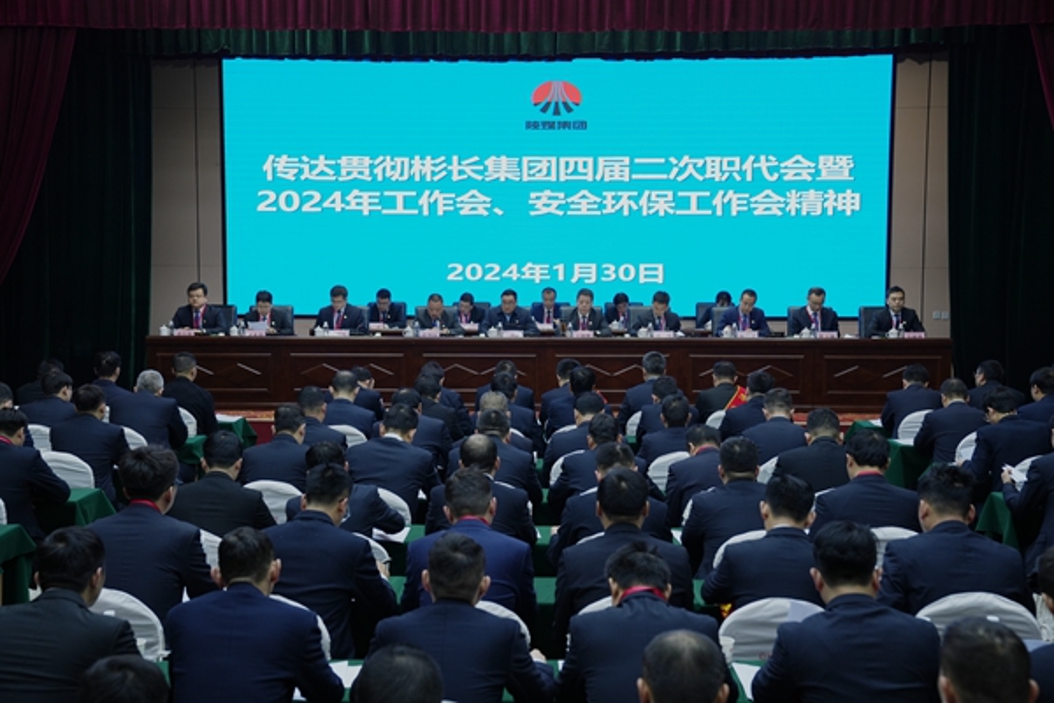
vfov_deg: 29.2
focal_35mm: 46
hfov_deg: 42.7
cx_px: 527
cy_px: 352
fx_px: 1347
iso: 320
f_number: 4
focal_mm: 46
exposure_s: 1/60
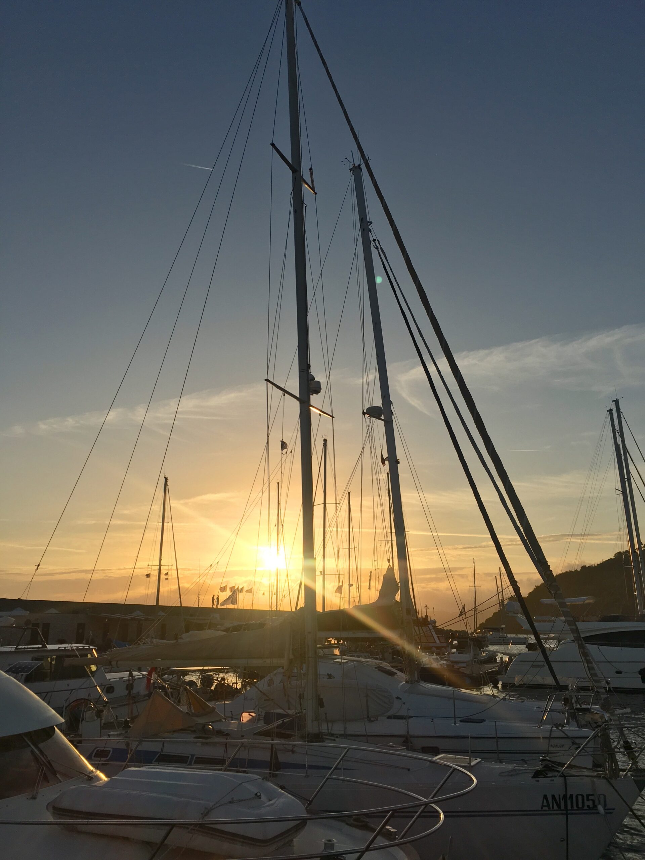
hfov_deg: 48.2
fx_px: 720
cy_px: 430
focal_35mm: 29
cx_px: 322
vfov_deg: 61.7
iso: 25
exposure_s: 1/3077
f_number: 2.2
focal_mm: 4.15
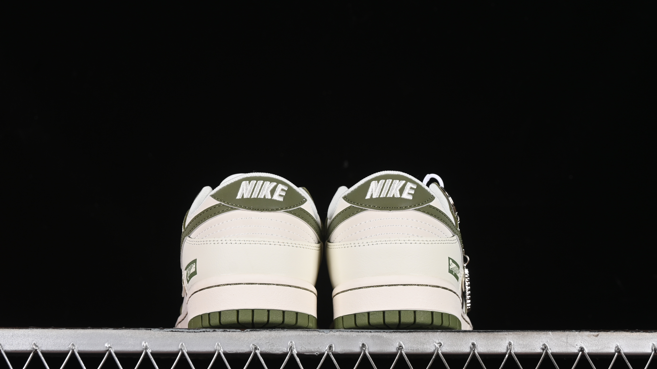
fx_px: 1376
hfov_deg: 26.9
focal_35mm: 79
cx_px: 329
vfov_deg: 15.3
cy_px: 193
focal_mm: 50
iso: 160
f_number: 8
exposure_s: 1/80
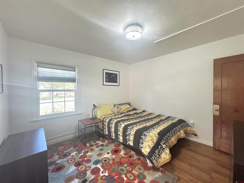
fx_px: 99
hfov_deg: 102.1
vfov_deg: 85.7
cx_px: 122
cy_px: 92
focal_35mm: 14
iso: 320
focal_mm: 2.22
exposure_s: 1/99
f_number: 2.2
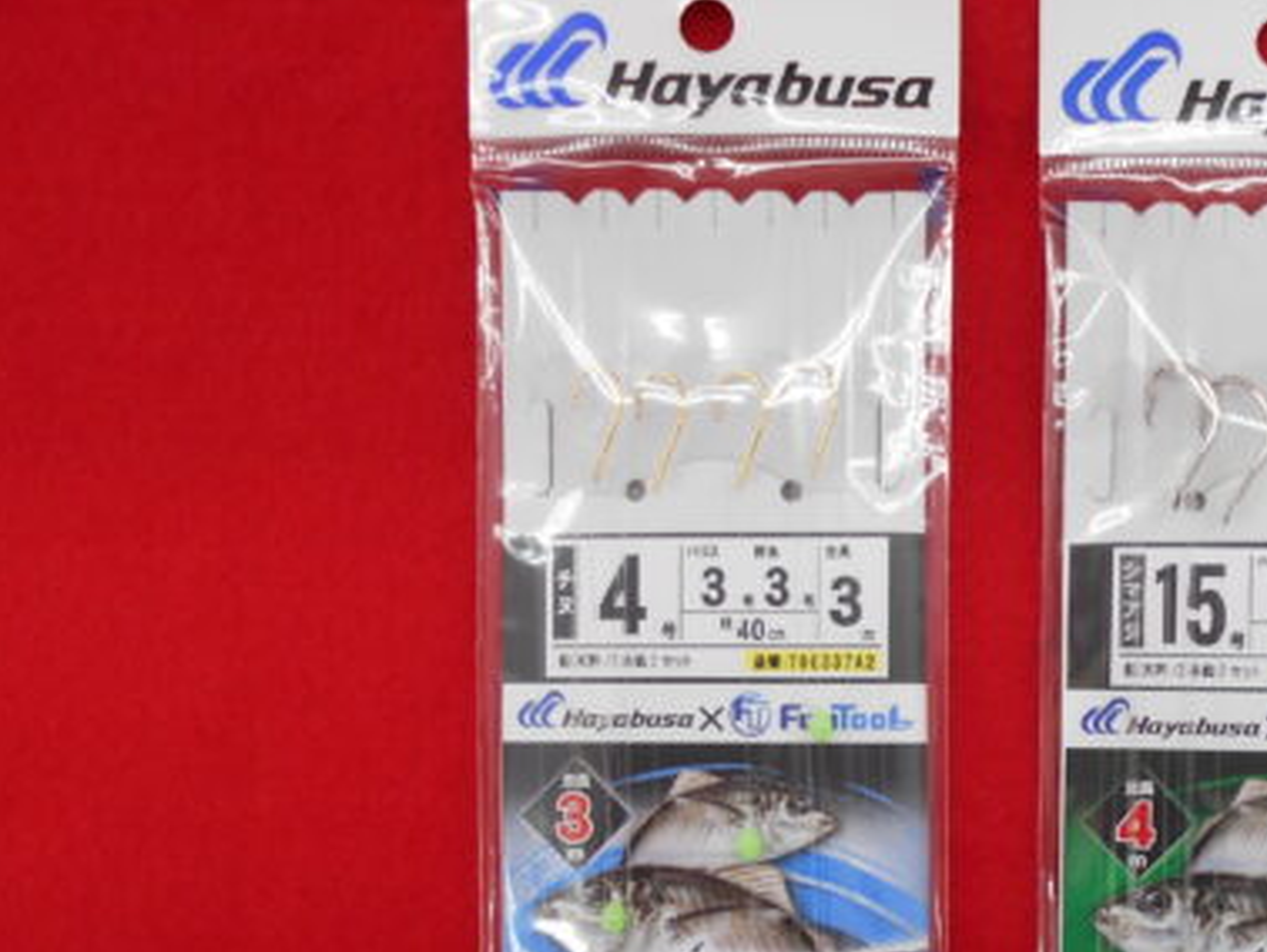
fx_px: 1611
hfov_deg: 41.7
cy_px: 774
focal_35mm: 44
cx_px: 945
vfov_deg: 32.0
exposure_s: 1/30
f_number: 3.2
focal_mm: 4.6
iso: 110
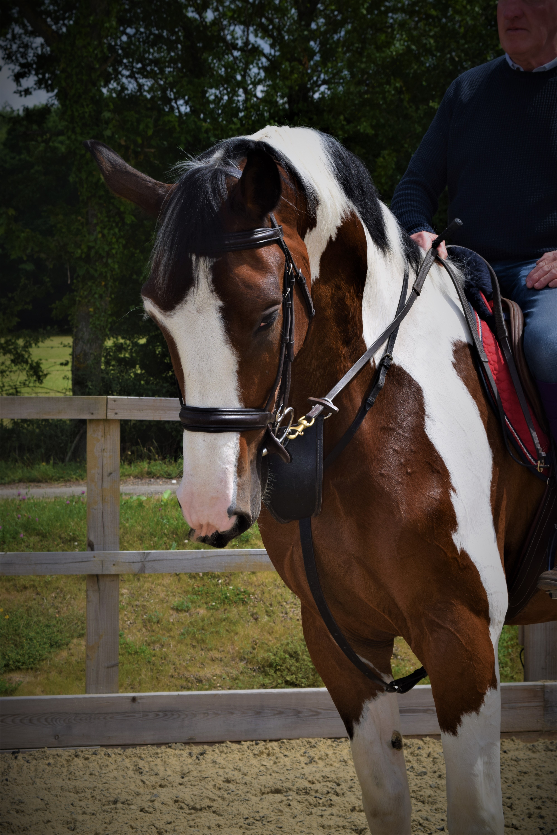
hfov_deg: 18.2
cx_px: 278
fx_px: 1740
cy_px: 418
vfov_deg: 27.0
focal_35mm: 75
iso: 100
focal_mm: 50
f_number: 10
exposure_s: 1/200
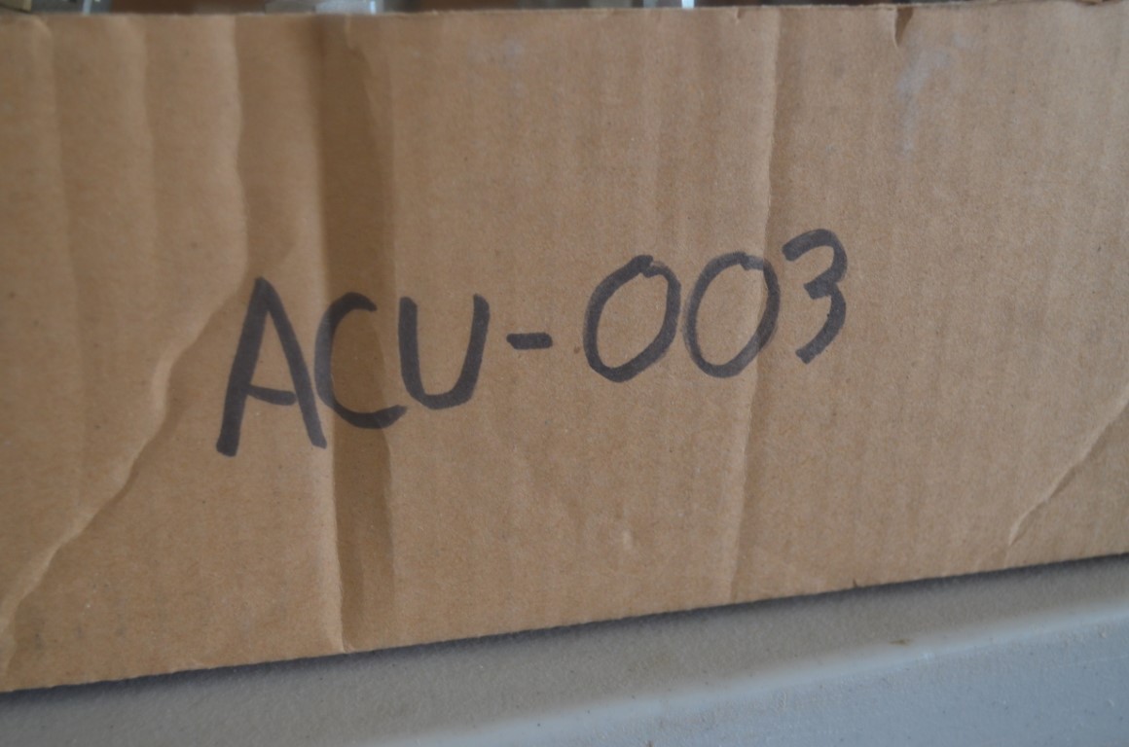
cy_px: 374
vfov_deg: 27.9
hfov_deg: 41.2
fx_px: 1502
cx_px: 564
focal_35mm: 48
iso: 720
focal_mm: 32
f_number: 4.8
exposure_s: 1/60
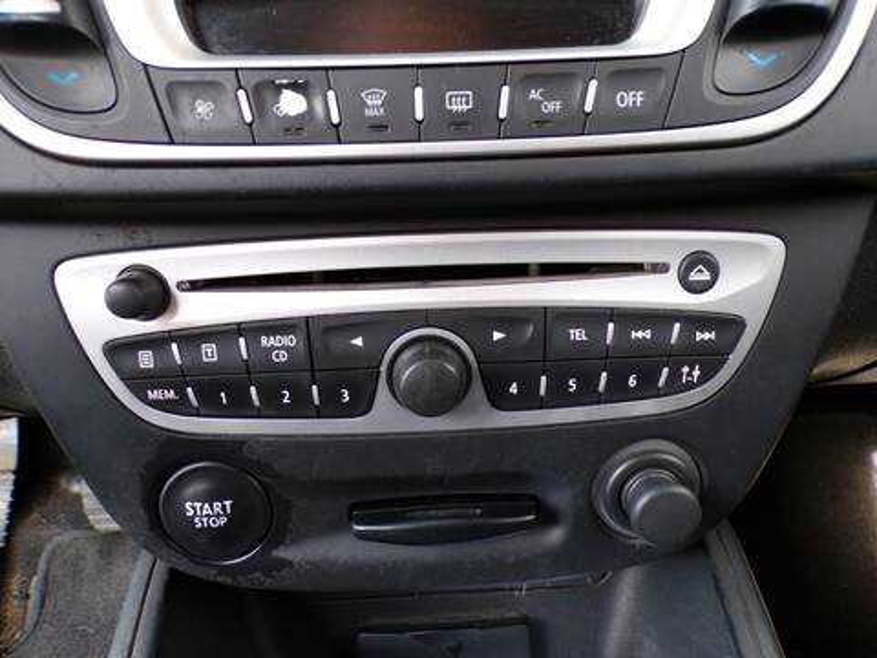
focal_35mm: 24
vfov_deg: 56.8
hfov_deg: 71.6
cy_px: 329
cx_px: 438
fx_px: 608
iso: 200
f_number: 3
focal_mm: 4.3
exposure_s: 1/34
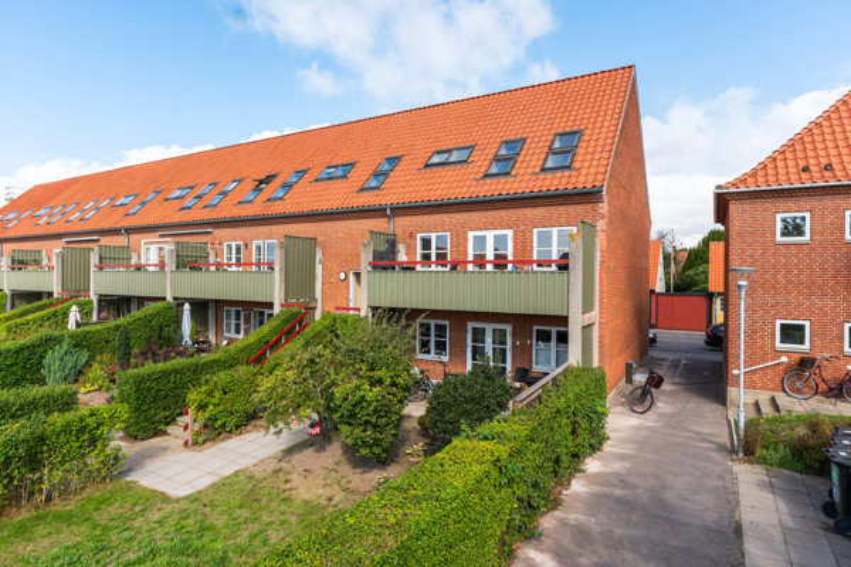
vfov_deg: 62.1
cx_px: 426
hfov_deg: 84.1
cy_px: 284
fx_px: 472
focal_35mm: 20
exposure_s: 1/250
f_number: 8
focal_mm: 13.3
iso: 200
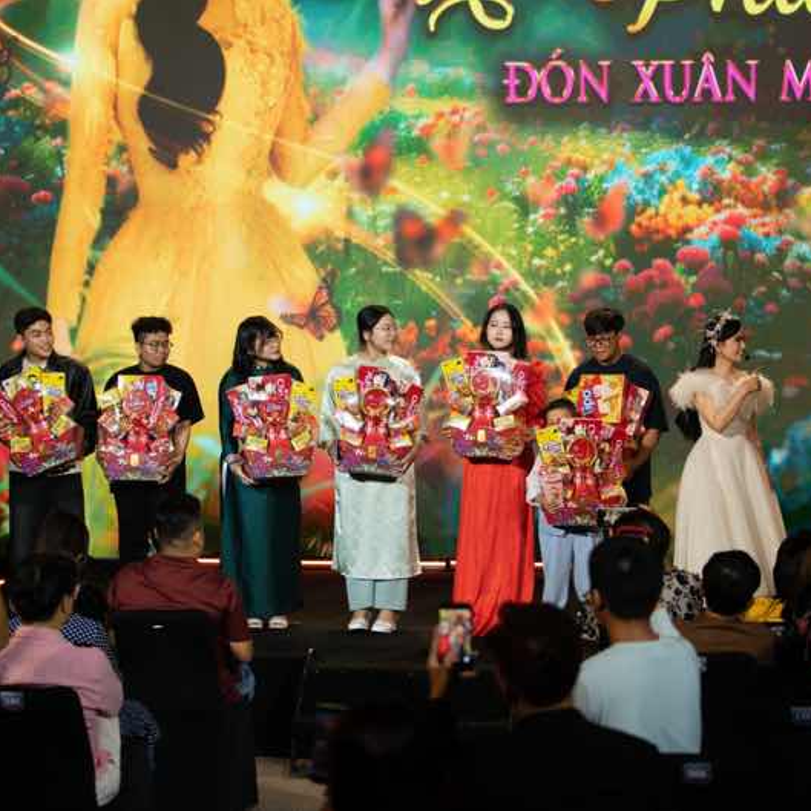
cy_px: 407
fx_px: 2386
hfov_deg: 19.3
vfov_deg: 19.3
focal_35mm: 90
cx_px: 438
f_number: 2.8
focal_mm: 70
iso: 800
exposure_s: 1/250
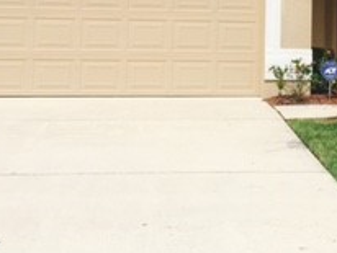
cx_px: 294
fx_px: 877
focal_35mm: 90
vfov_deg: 16.2
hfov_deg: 21.3
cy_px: 23
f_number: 2.2
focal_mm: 4.15
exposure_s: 1/3597
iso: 32
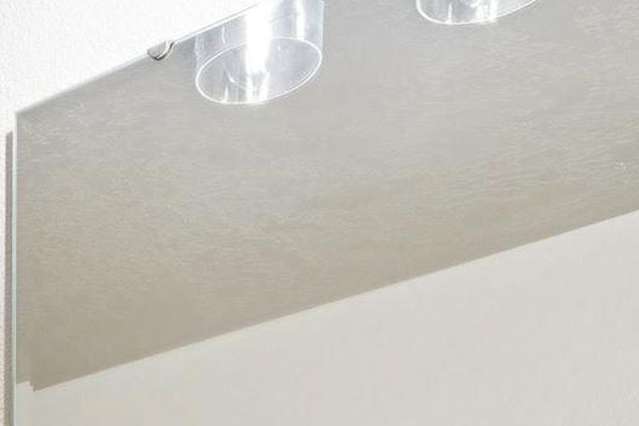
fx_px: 1613
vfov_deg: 12.1
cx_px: -559
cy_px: 1017
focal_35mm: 91
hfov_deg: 17.5
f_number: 13
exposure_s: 1/3.33
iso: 400
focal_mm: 15.5
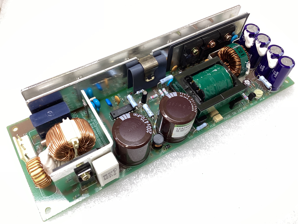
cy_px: 112
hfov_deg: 58.4
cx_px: 149
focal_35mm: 31
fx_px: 267
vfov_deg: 45.4
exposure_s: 1/50
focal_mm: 3.3
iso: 125
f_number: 2.4
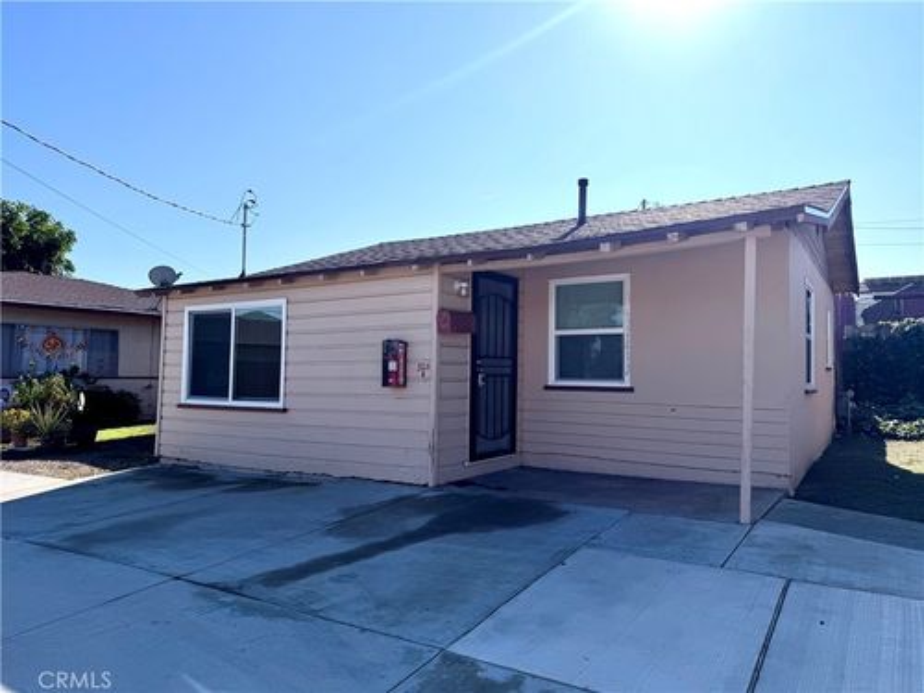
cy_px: 346
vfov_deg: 56.8
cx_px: 462
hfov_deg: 71.6
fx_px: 641
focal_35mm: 24
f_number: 1.78
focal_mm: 6.76
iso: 80
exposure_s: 1/7353
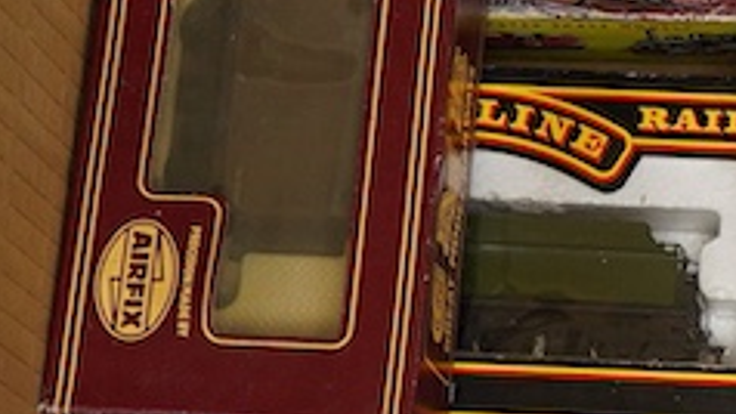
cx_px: 928
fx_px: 3475
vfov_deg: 6.8
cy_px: 34
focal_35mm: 178
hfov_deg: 11.8
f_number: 3.5
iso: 1250
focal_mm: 30
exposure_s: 1/160
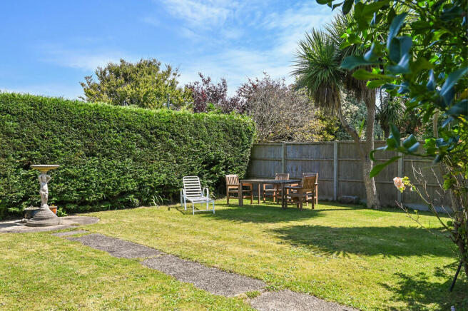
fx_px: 390
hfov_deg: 62.0
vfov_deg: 43.5
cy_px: 156
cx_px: 234
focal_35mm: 30
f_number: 8
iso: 400
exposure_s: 1/1250
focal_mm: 30
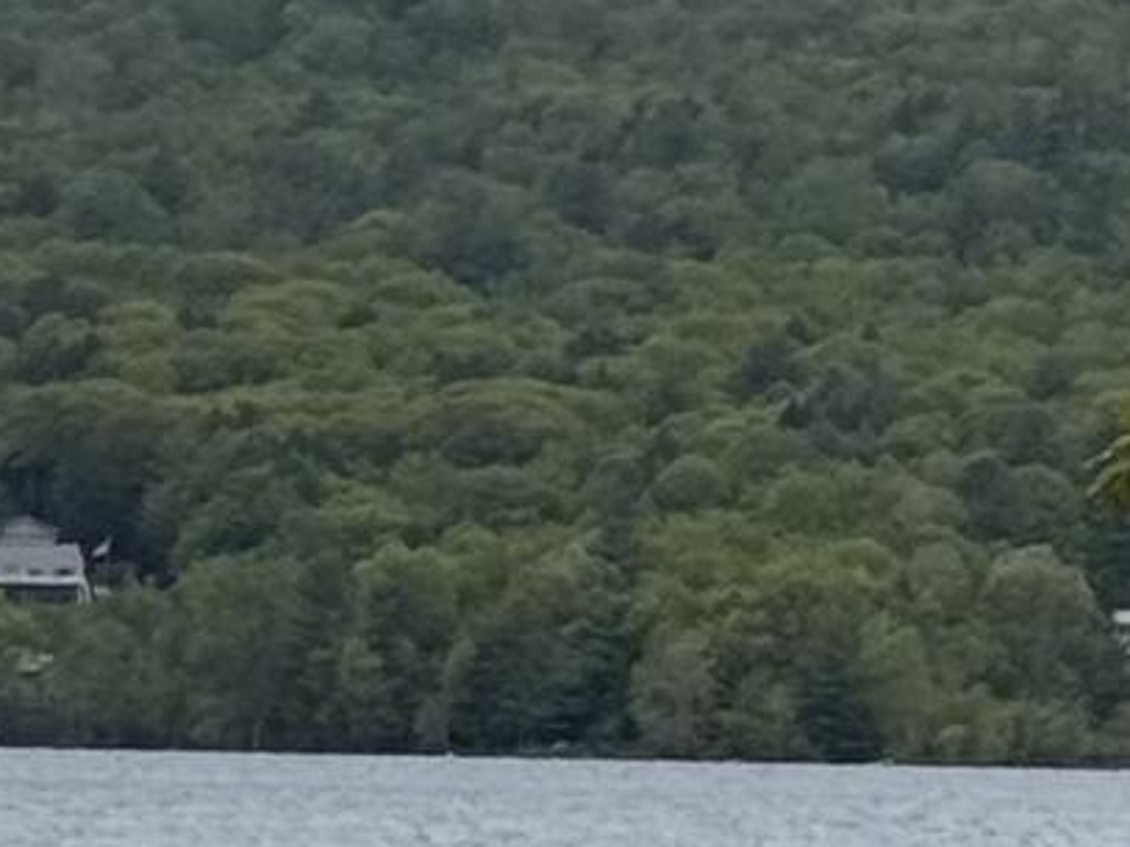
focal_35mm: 354
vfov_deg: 4.2
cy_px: 805
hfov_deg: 5.5
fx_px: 11553
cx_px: -1335
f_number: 1.78
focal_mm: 6.76
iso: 64
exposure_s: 1/2667
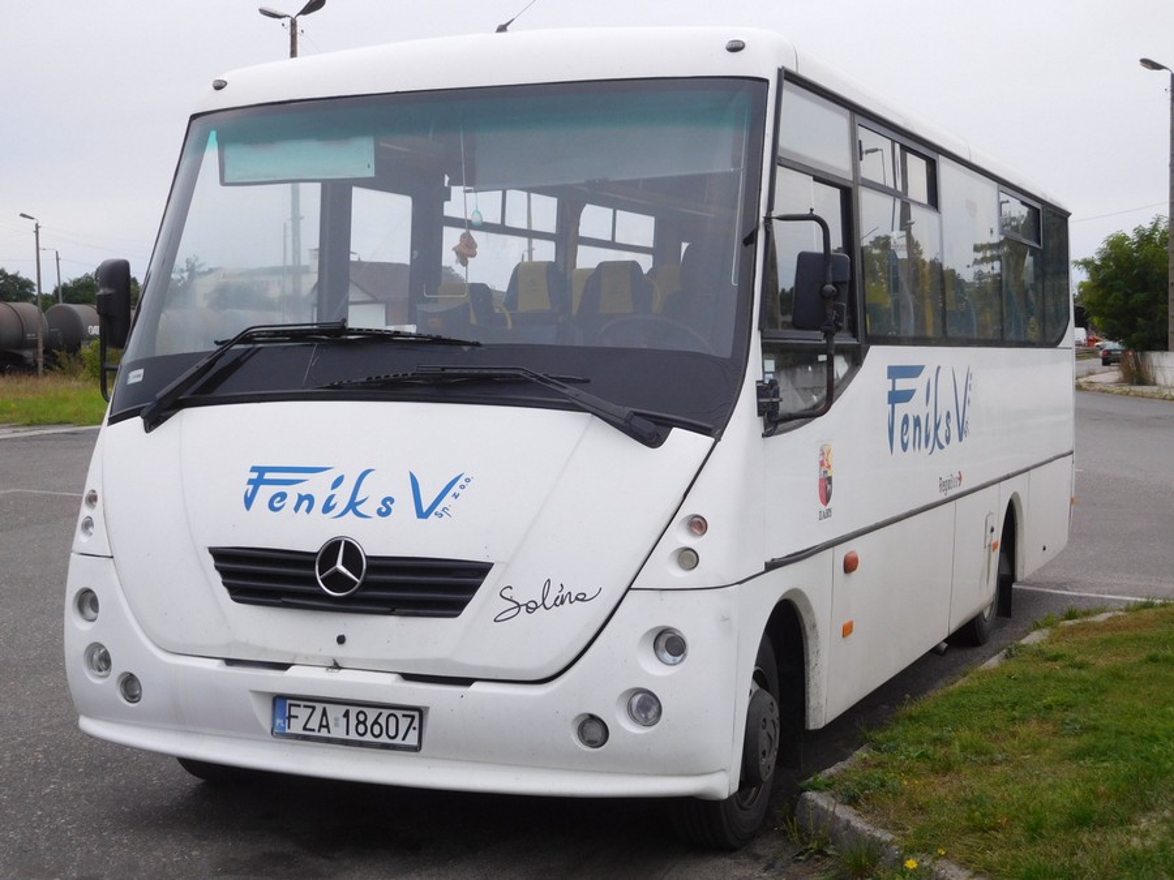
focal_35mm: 50
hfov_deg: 38.2
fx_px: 1696
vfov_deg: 29.1
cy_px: 440
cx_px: 587
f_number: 4.1
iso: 125
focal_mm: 8.9
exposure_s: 1/500
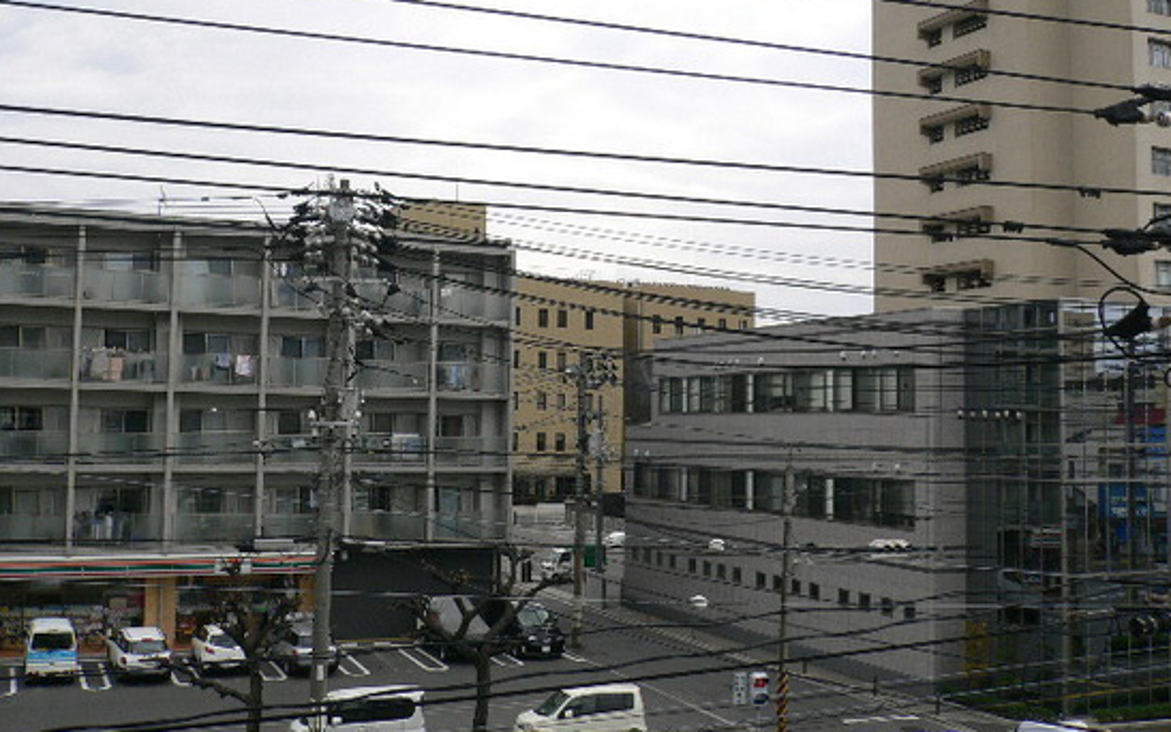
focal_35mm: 38
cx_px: 578
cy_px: 300
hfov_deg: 51.5
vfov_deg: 33.5
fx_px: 1213
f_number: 5.6
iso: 80
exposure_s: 1/200
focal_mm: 5.8
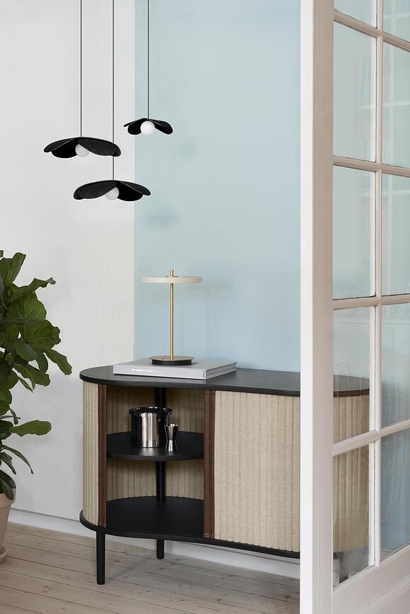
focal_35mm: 60
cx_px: 205
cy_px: 307
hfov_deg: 22.6
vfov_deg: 33.4
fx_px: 1025
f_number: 6.3
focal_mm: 60
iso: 125
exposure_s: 1.6
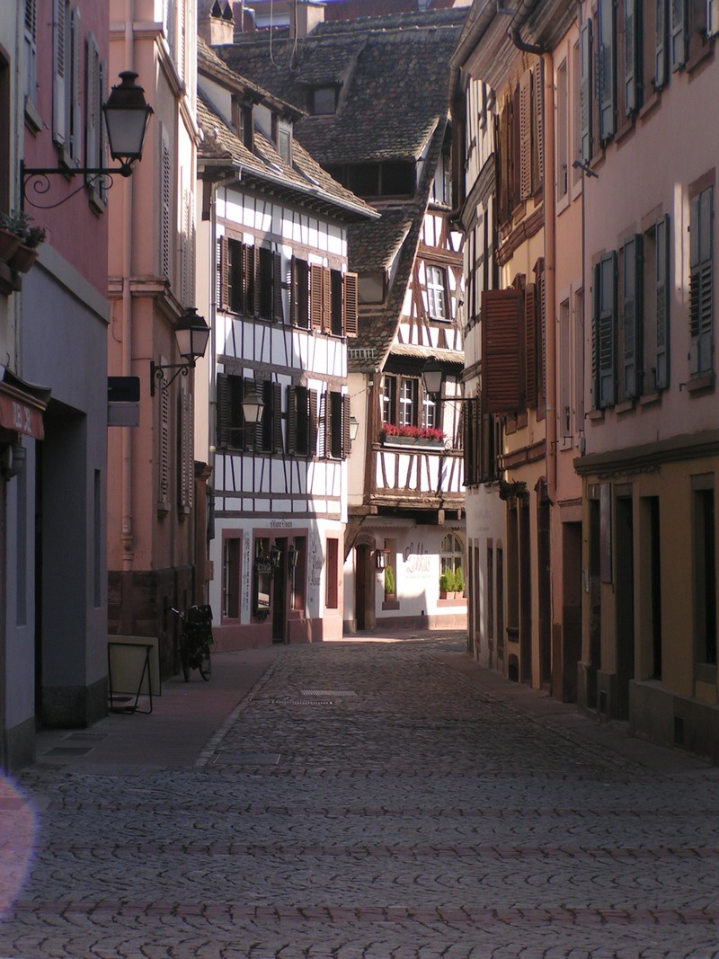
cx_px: 360
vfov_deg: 16.6
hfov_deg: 12.4
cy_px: 480
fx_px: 3296
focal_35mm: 119
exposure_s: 1/200
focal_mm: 18.2
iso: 50
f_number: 5
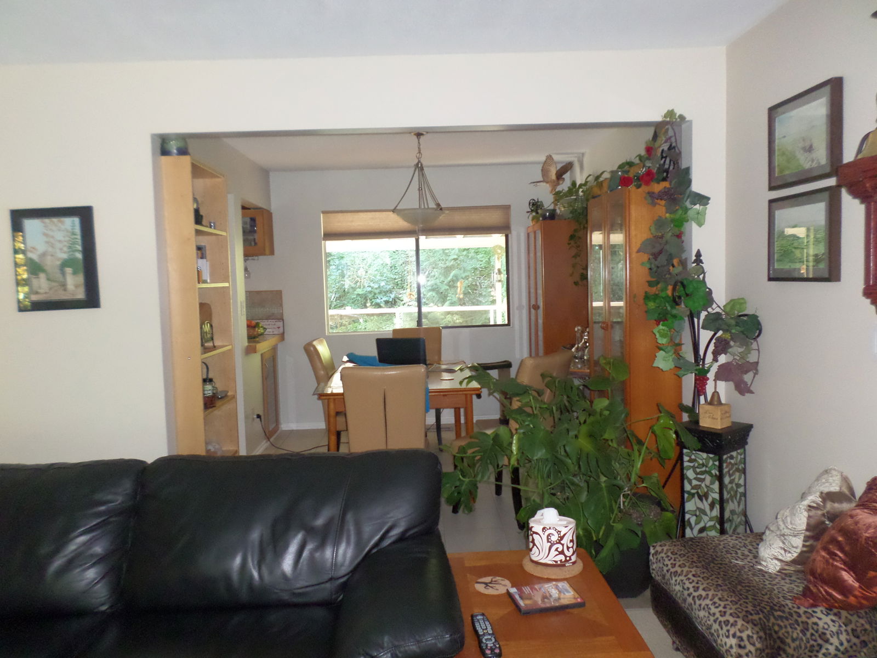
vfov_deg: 54.9
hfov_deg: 69.4
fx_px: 633
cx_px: 438
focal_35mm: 25
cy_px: 329
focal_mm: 4.5
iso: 320
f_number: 2.5
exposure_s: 1/30
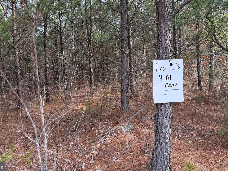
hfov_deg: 61.6
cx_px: 109
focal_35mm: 29
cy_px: 69
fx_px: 191
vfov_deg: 48.0
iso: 100
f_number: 1.78
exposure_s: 1/780
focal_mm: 6.76
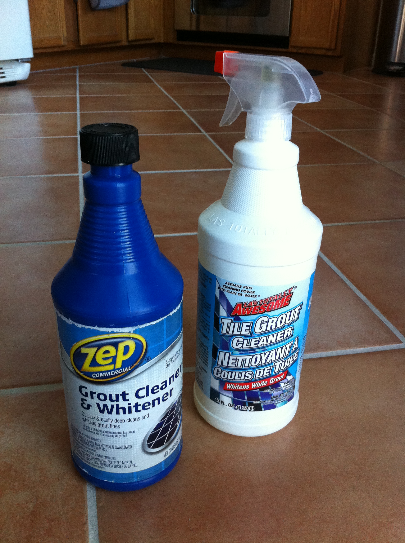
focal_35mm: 35
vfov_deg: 52.7
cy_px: 272
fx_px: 547
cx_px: 202
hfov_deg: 40.6
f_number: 2.8
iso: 200
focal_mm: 3.85
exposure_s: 1/15
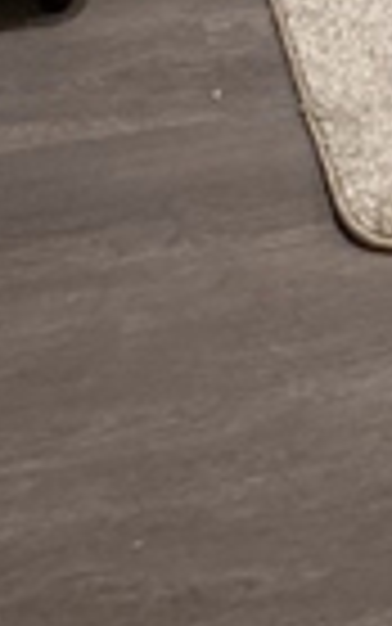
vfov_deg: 10.8
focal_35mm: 152
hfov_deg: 8.6
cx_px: 397
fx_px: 2595
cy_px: -1067
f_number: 1.8
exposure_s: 1/60
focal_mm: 4.25
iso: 320
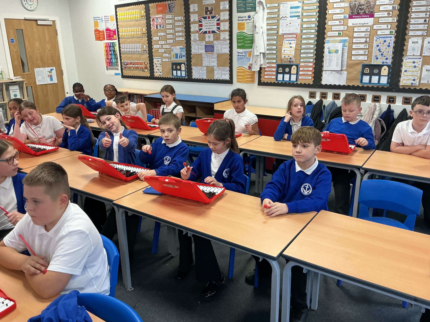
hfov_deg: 61.7
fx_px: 360
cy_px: 161
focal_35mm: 29
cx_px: 215
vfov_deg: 48.2
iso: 125
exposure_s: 1/60
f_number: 1.8
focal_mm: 3
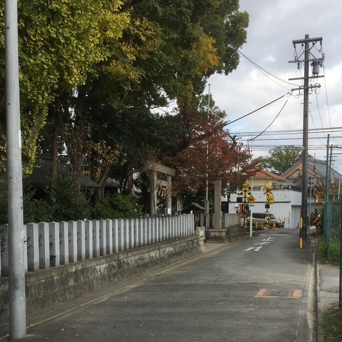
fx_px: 458
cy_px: 261
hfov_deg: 40.9
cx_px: 189
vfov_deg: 39.7
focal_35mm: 41
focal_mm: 4.15
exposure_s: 1/879
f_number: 2.2
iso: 32
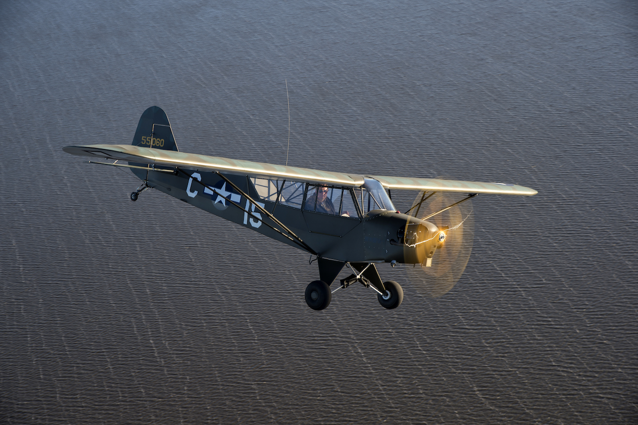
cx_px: 319
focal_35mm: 82
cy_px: 212
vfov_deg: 16.6
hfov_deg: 24.8
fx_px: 1452
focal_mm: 82
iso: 100
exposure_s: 1/60
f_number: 9
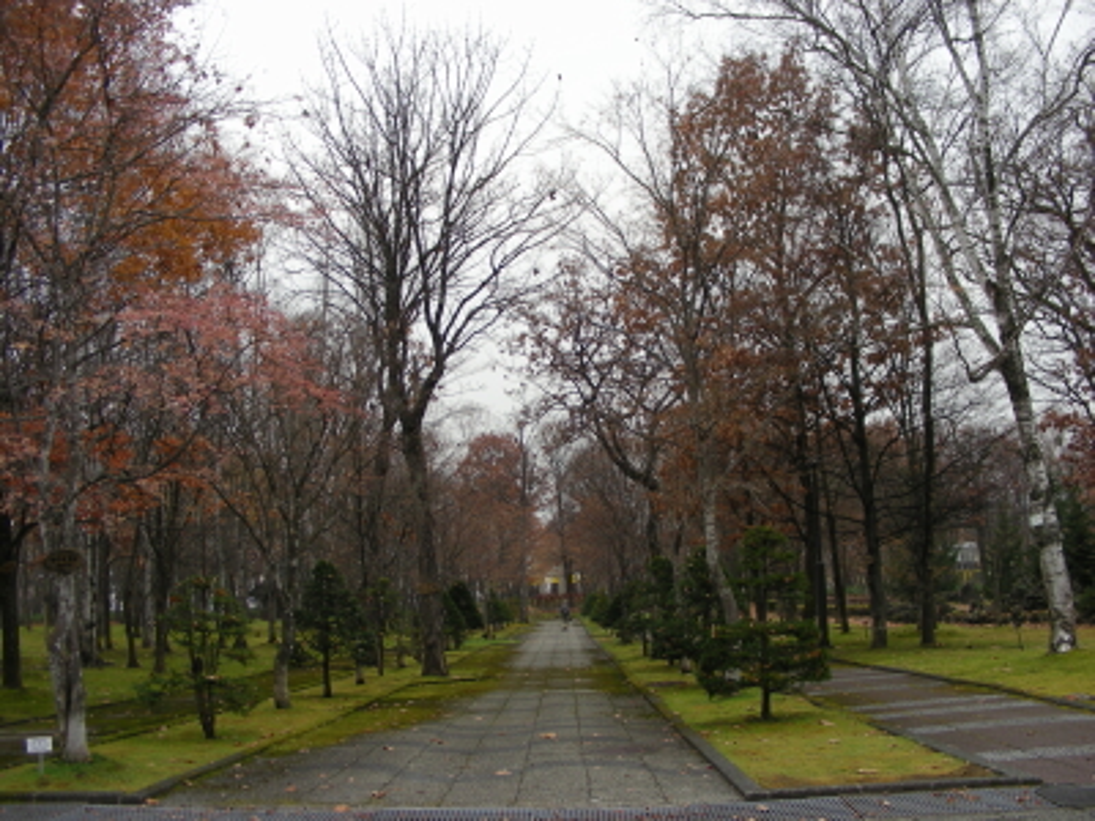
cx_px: 548
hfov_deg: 49.0
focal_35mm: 38
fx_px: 1202
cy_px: 410
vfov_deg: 37.7
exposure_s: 1/65
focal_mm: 6.3
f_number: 3.5
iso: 50
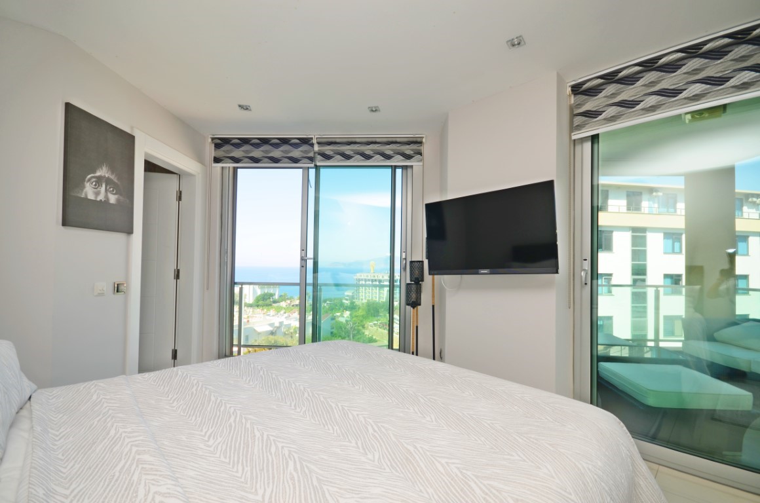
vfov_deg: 77.1
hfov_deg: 100.5
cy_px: 252
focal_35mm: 15
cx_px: 380
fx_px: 316
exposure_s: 1/160
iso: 100
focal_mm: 10
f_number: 6.3
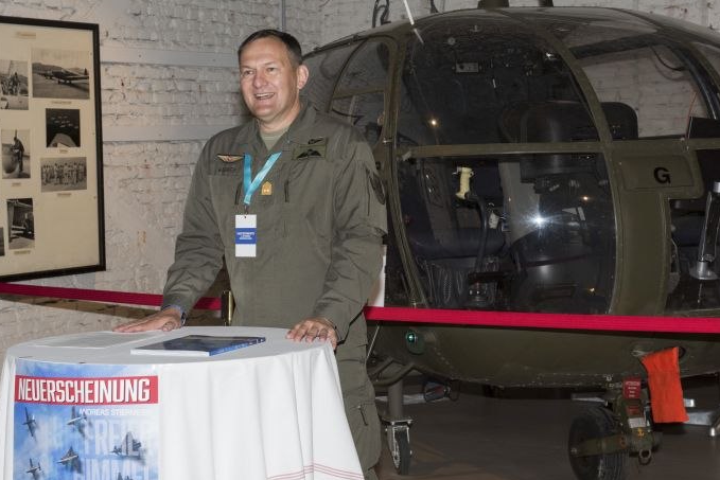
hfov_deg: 30.5
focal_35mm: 66
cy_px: 224
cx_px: 350
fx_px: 1320
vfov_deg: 20.6
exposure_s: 1/100
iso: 400
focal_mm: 56
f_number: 8
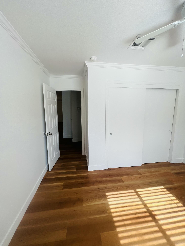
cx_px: 92
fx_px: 93
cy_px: 123
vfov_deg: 106.2
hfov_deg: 89.9
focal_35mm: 13
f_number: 1.8
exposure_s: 1/130
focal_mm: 1.57
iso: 32
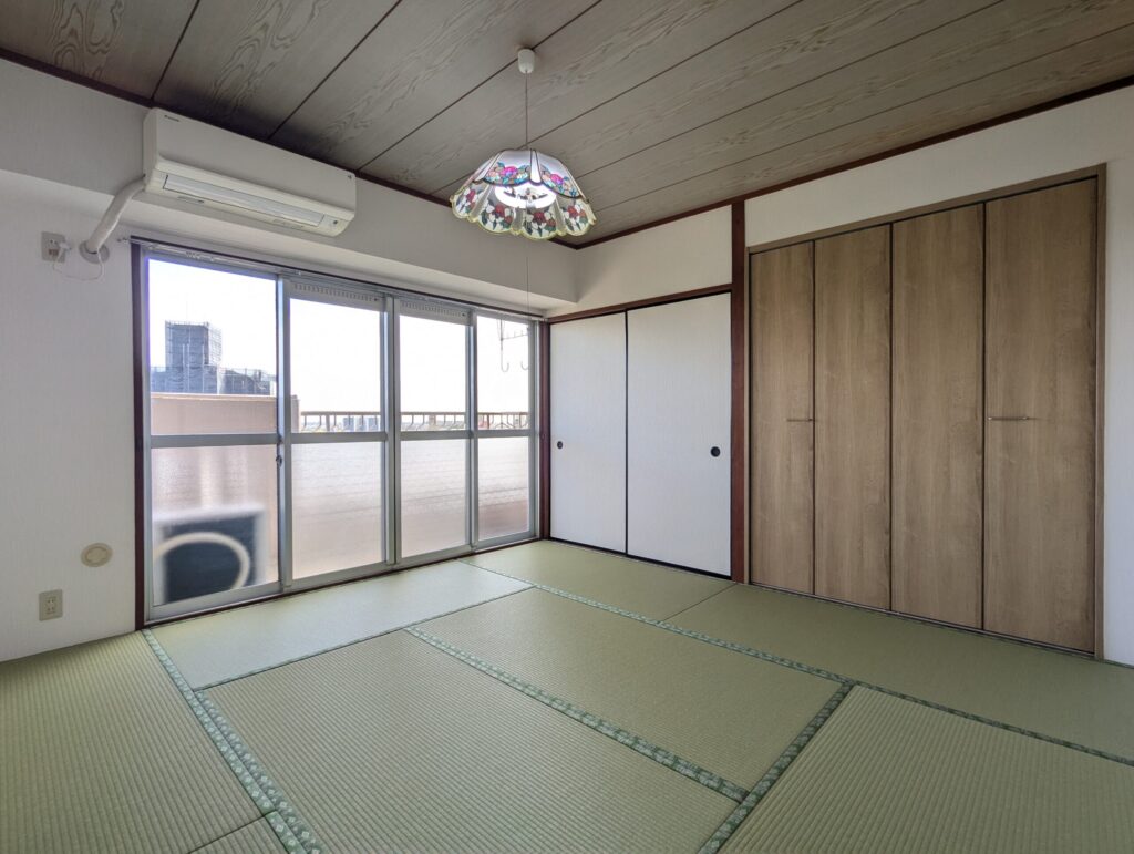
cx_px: 567
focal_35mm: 16
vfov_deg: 78.2
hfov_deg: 94.4
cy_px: 427
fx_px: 525
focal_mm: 2.35
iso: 50
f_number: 2.2
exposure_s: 1/225
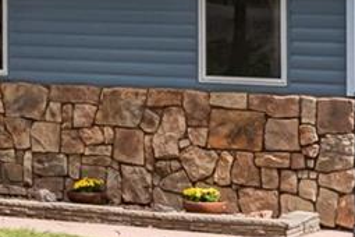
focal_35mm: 185
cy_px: -72
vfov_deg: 7.3
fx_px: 1826
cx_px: -202
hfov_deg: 10.7
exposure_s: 1/1000
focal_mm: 29.5
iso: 200
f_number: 7.1
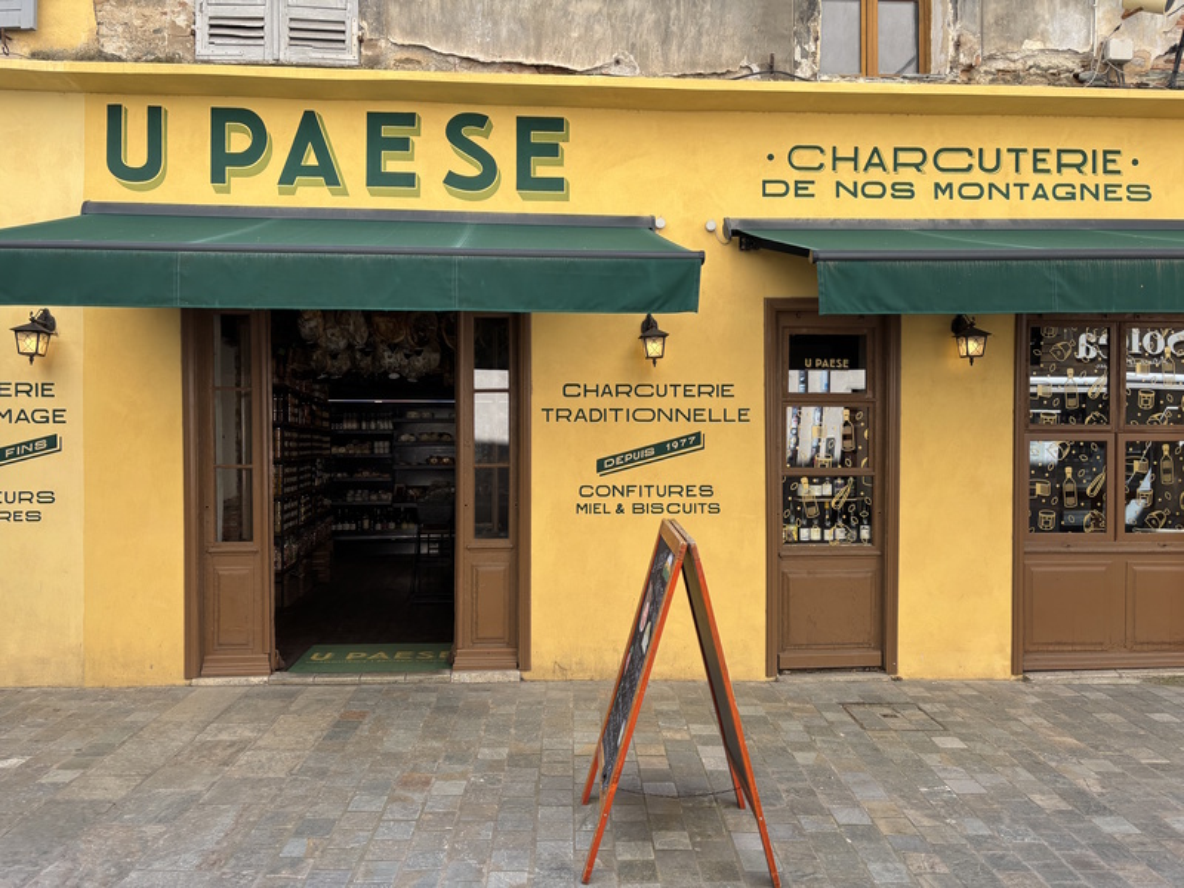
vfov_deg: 53.1
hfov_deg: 67.3
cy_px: 444
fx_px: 889
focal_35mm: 26
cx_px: 592
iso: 50
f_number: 1.6
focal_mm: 5.96
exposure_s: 1/553
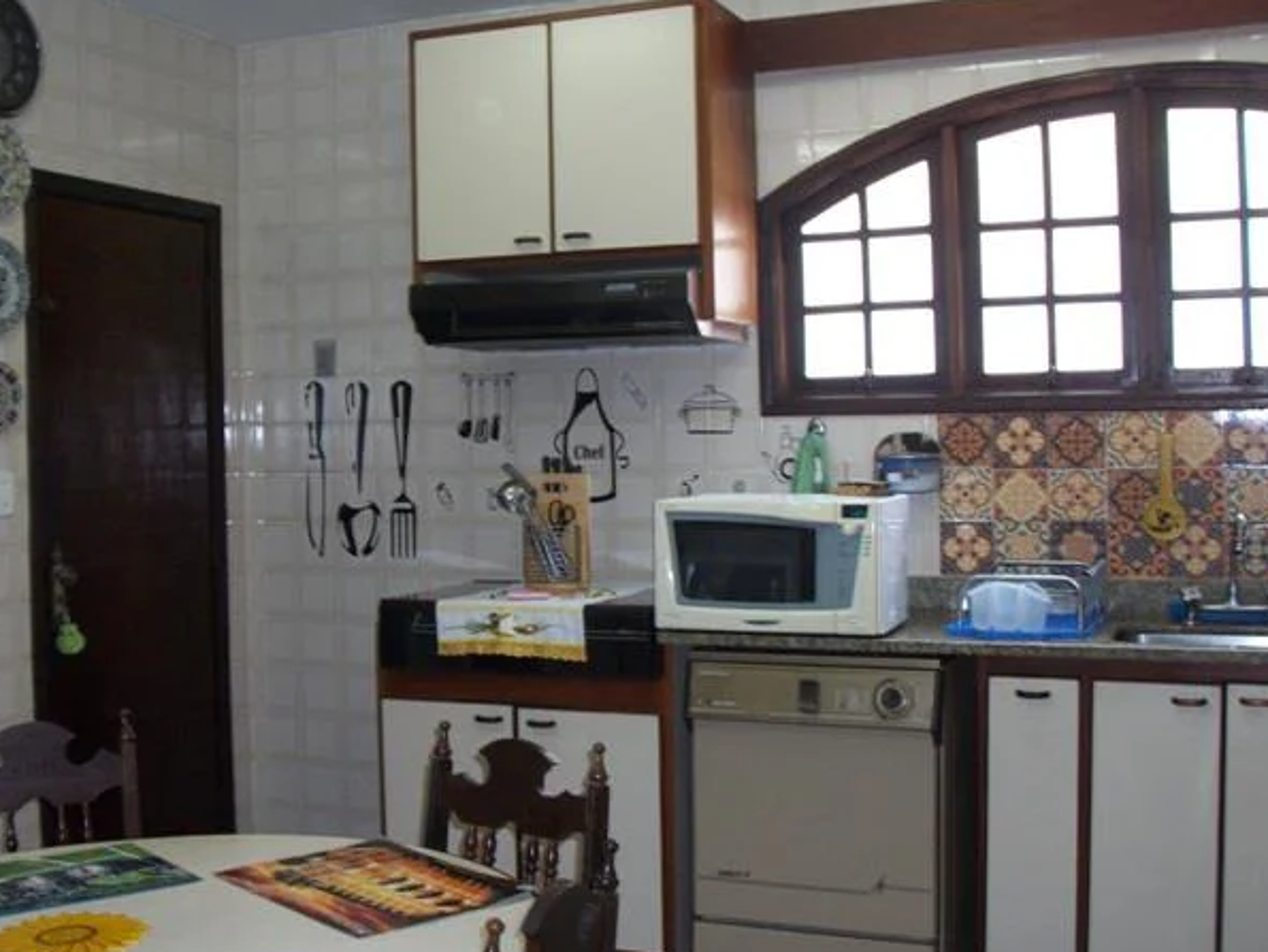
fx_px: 1576
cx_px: 548
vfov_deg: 33.6
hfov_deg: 43.7
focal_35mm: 43
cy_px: 460
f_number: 2.9
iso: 160
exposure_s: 1/60
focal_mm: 5.7
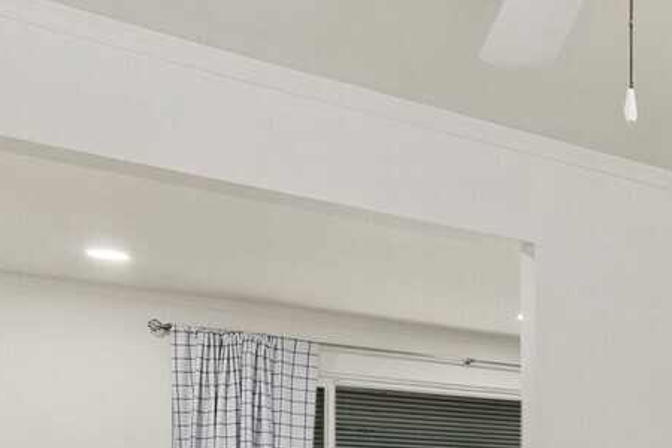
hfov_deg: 29.2
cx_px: 948
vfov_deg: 24.5
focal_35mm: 49
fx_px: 915
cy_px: 557
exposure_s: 1/60
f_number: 7.1
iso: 125
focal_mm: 13
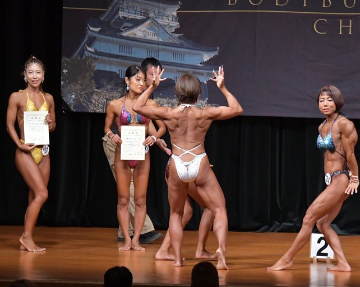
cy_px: 143
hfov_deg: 7.6
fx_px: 2716
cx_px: 199
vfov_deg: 6.1
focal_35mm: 255
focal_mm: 150
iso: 6400
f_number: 5.6
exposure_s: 1/400
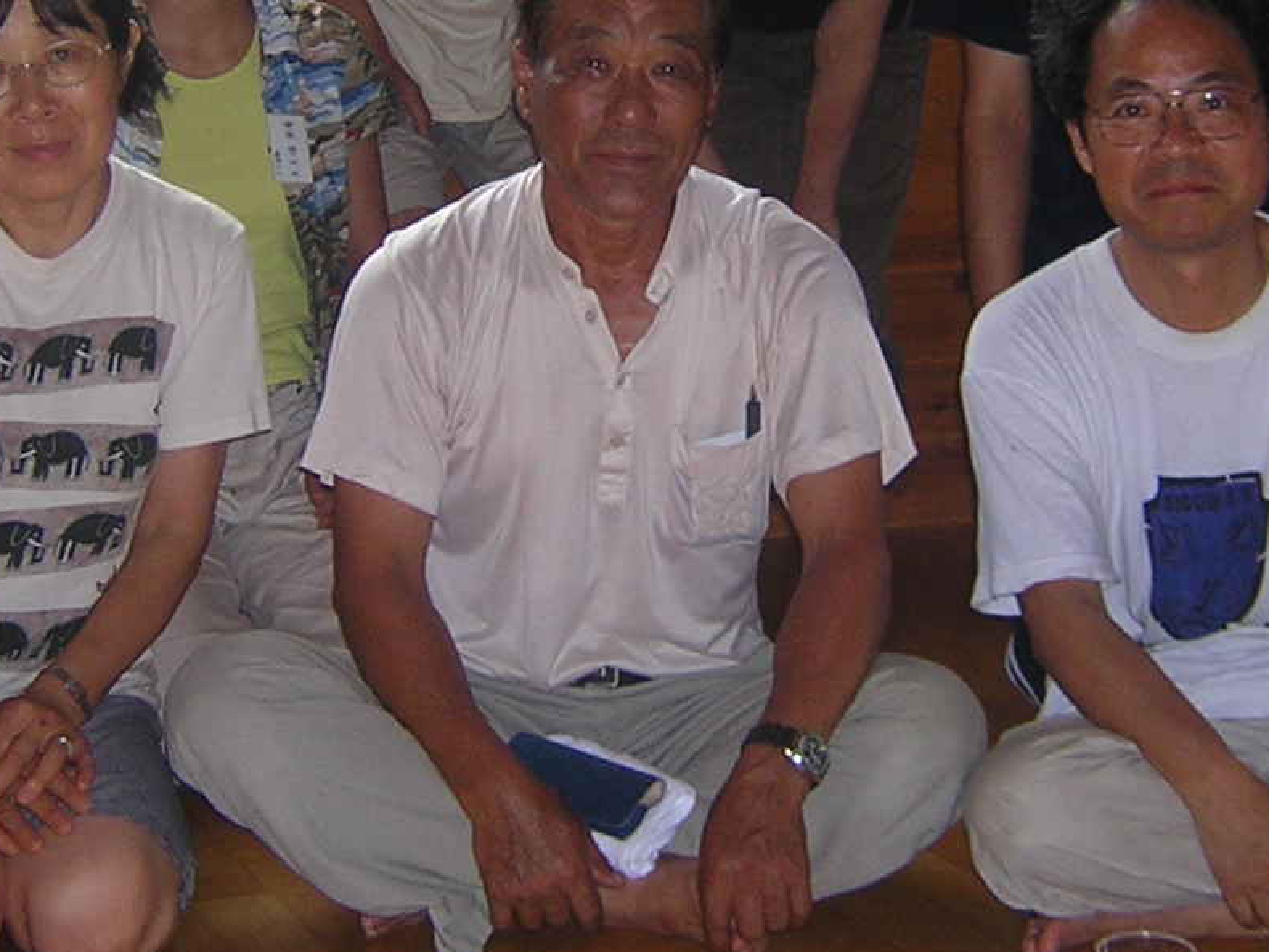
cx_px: 623
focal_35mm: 81
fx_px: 2970
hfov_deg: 24.1
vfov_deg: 17.9
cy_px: 103
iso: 165
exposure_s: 1/60.1
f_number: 2.7
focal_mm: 5.2
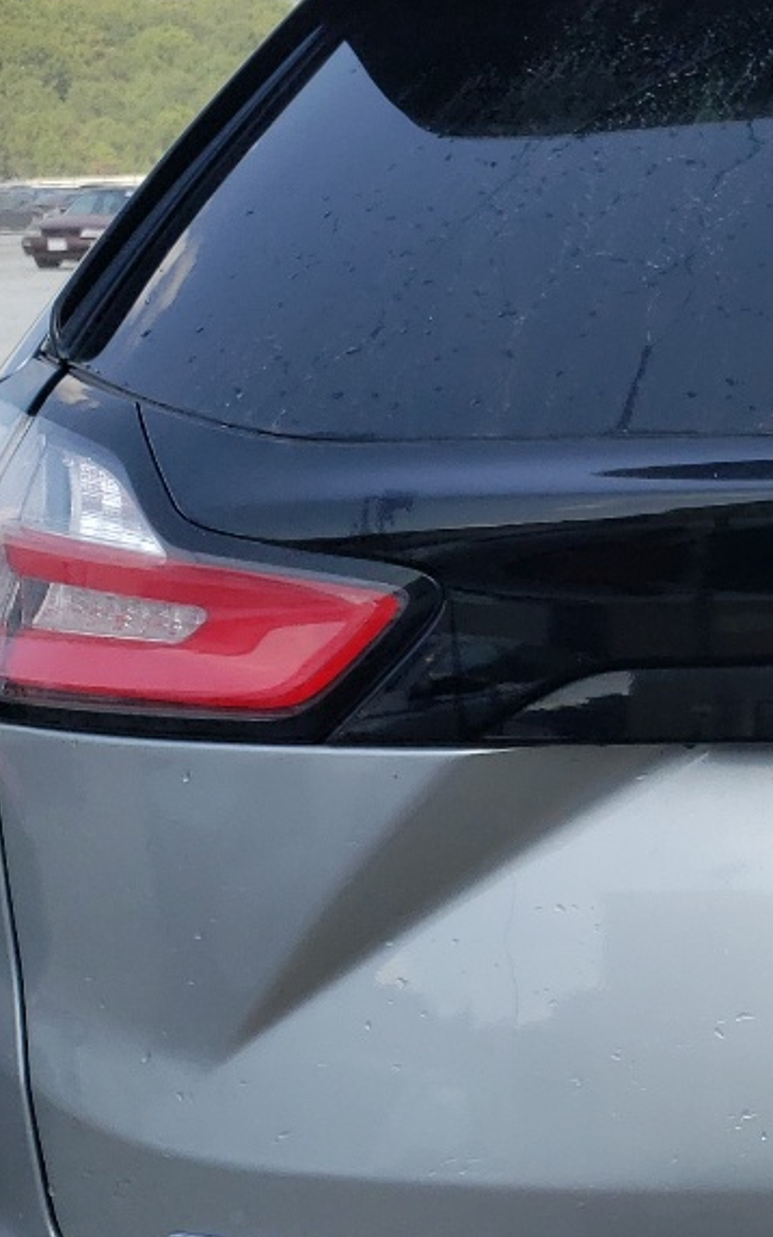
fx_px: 2596
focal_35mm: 77
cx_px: 1267
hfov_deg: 15.2
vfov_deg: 26.7
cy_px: 818
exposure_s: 1/1667
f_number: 1.5
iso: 50
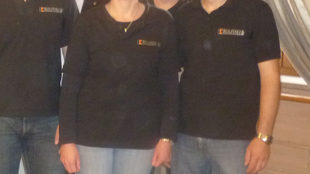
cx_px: -36
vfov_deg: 13.4
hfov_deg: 22.3
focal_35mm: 90
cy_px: 90
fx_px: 740
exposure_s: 1/8
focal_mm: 5.5
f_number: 2.8
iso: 400
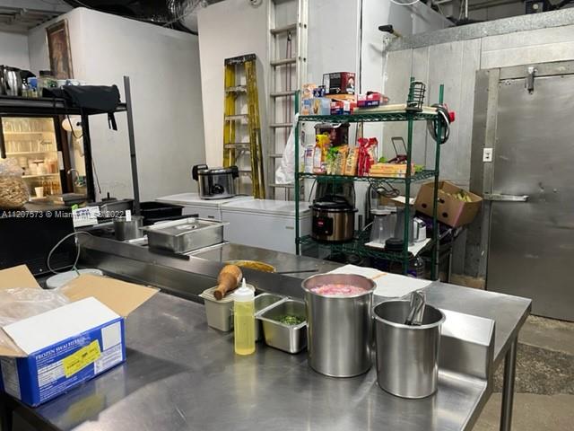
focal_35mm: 26
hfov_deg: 67.3
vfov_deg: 53.1
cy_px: 216
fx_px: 431
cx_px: 287
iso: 160
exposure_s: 1/60
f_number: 1.6
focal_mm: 4.2
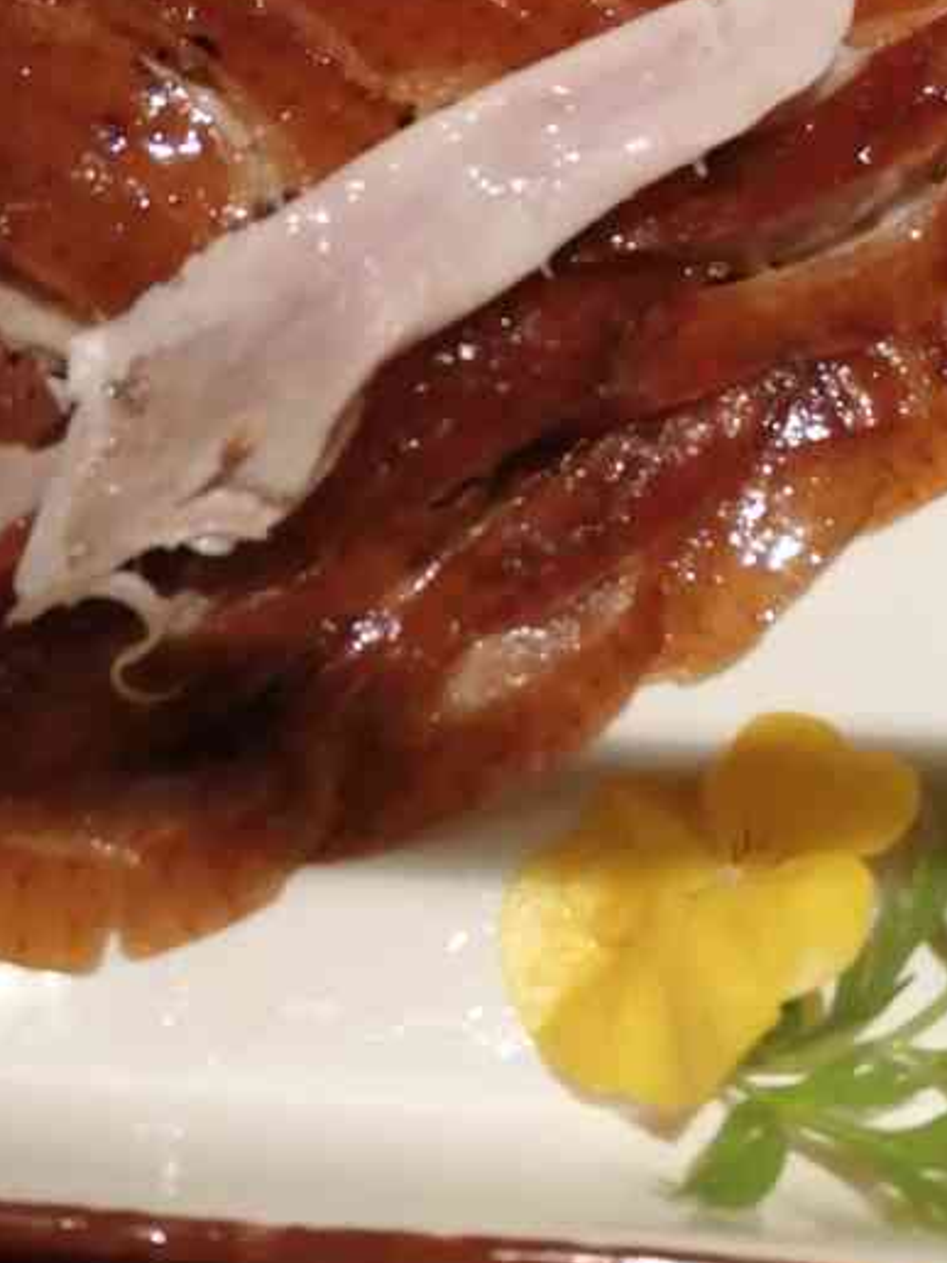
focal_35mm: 47
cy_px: 366
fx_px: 1714
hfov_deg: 30.9
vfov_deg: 39.7
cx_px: 418
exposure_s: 1/100
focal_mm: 3.6
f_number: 1.8
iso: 320
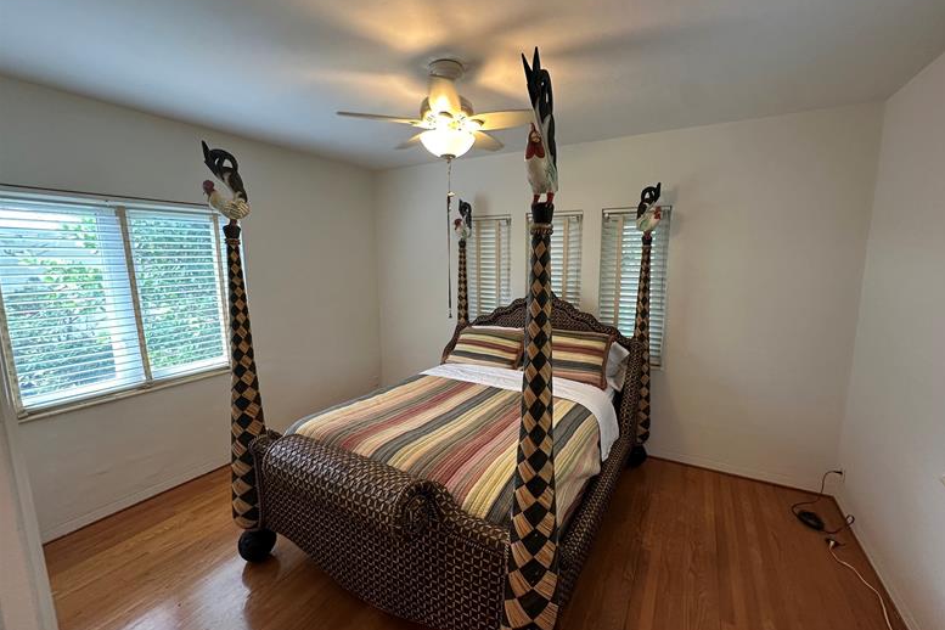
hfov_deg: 100.4
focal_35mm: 15
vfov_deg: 77.3
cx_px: 485
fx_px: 394
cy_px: 313
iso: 200
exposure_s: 1/60
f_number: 2.2
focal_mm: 2.22
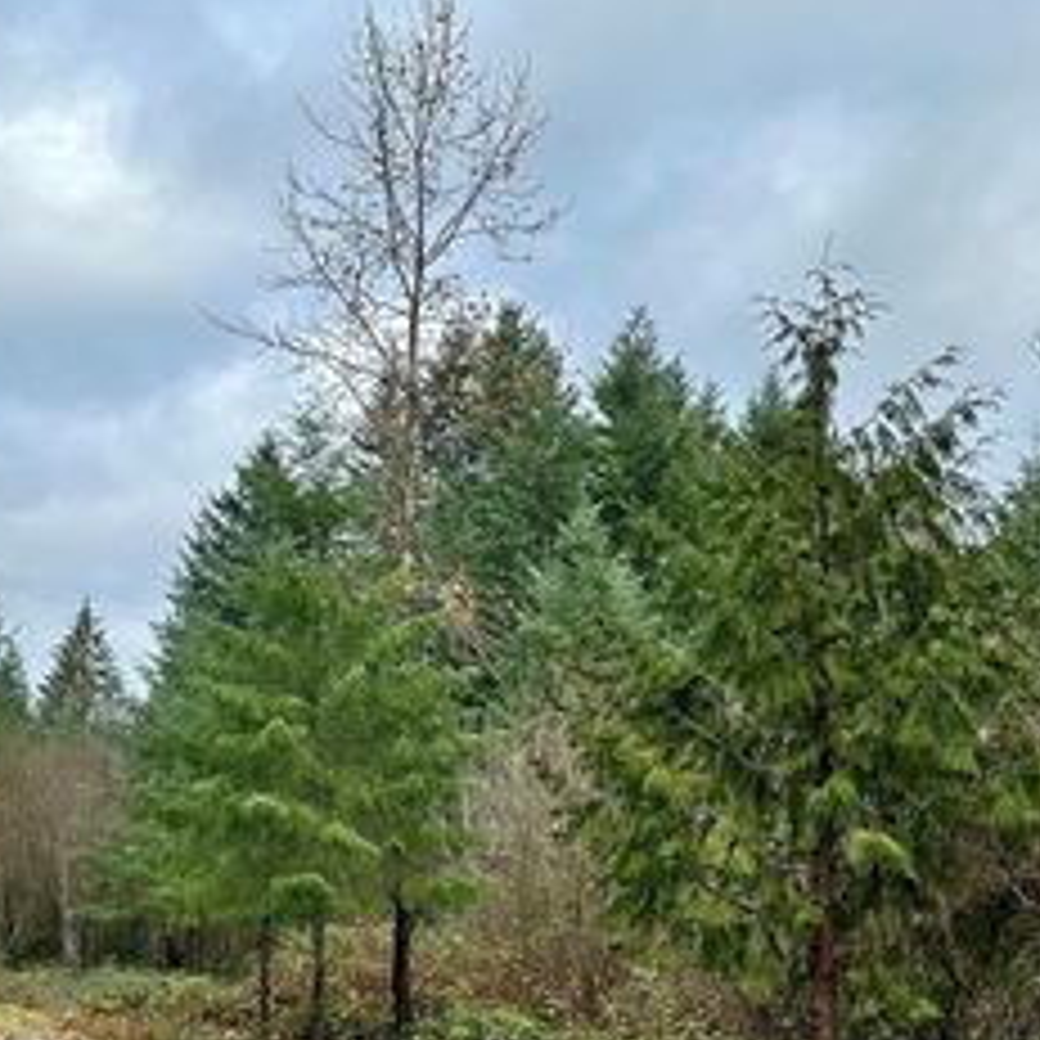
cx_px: 266
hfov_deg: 36.0
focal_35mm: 46
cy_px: 678
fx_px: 1564
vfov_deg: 36.5
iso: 80
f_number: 1.78
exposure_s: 1/1562
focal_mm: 6.86
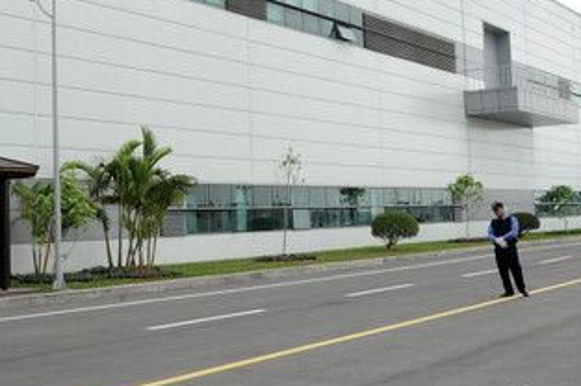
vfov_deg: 19.7
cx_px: 202
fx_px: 1080
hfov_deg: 29.9
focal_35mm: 67
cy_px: 6
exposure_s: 1/160
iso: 400
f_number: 11
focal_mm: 30
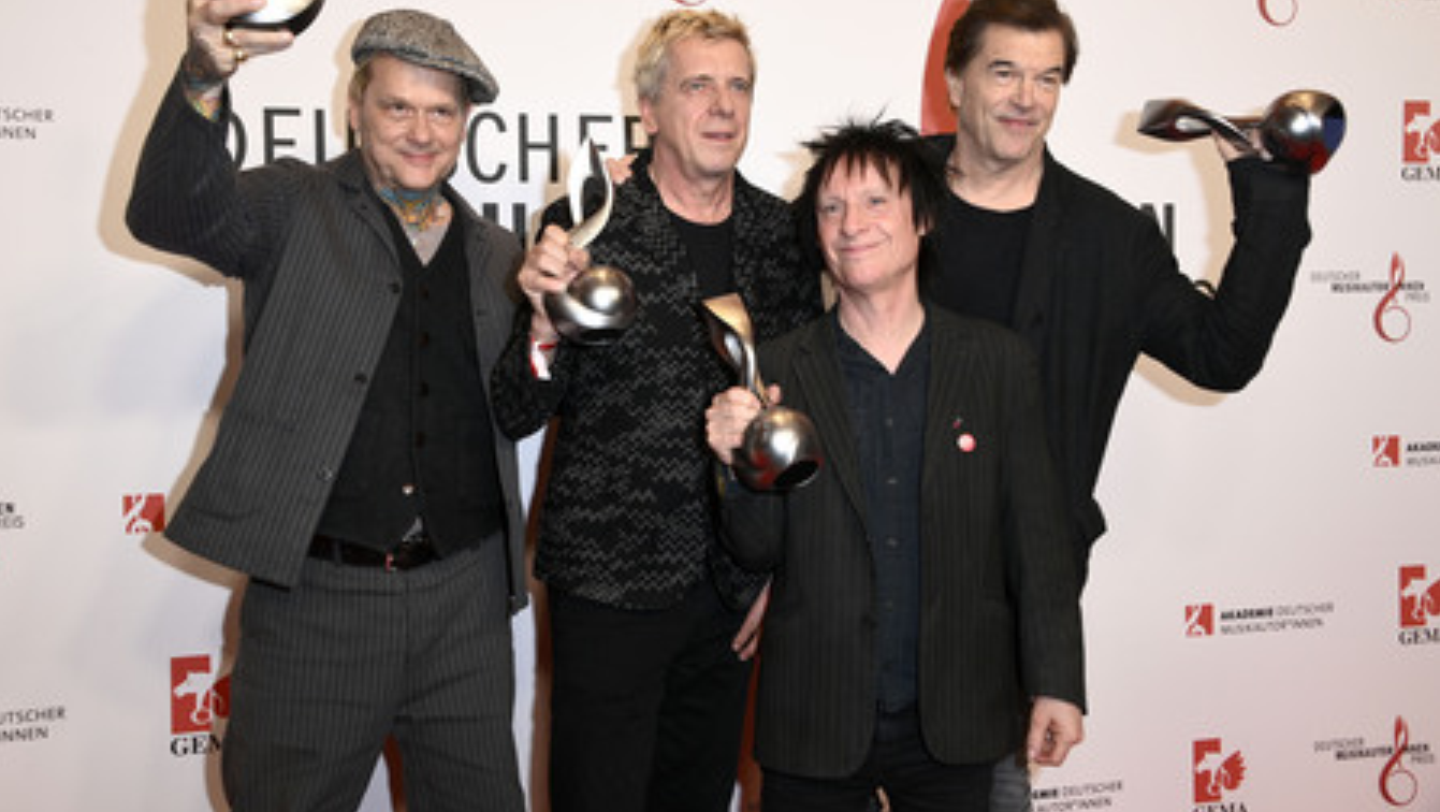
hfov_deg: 52.8
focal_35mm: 38
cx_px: 717
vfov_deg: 31.2
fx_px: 1452
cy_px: 348
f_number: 5.6
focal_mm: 36
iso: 1250
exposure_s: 1/250
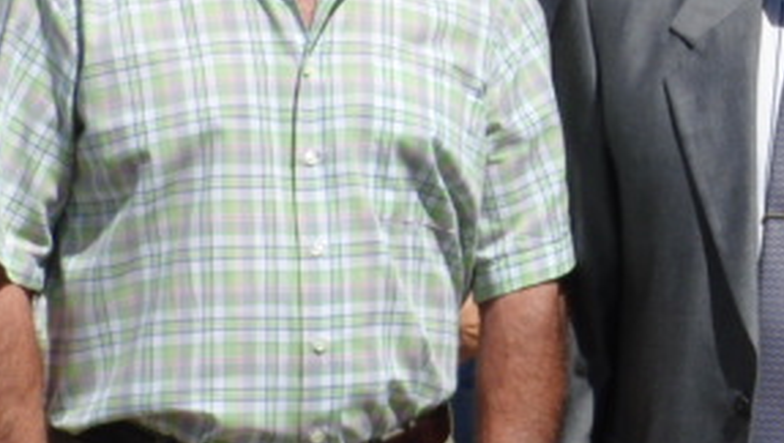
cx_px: 811
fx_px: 6762
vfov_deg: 3.7
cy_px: -137
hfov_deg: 6.6
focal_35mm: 325
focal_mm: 23.28
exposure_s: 1/250
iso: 100
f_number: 10.3
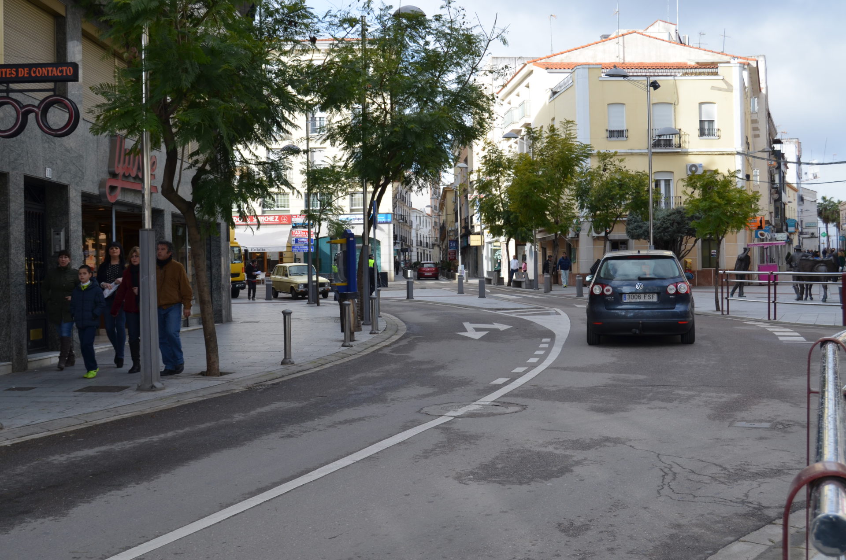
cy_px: 280
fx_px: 1055
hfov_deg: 43.7
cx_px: 423
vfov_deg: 29.7
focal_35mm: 45
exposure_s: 1/250
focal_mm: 30
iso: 200
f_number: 8
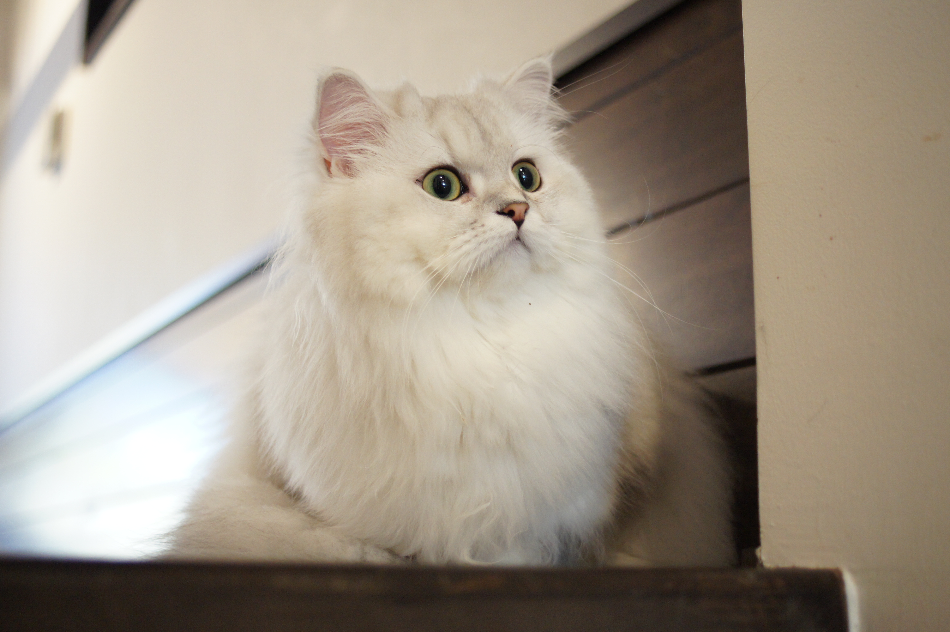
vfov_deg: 29.8
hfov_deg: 43.6
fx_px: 1187
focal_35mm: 45
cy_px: 316
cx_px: 475
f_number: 2.8
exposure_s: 1/30
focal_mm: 30
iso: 1600
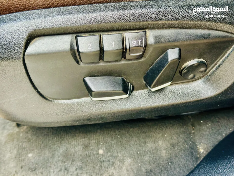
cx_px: 117
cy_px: 88
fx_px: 324
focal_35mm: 48
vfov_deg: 30.3
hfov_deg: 39.7
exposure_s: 1/60
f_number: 1.78
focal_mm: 6.86
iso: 160
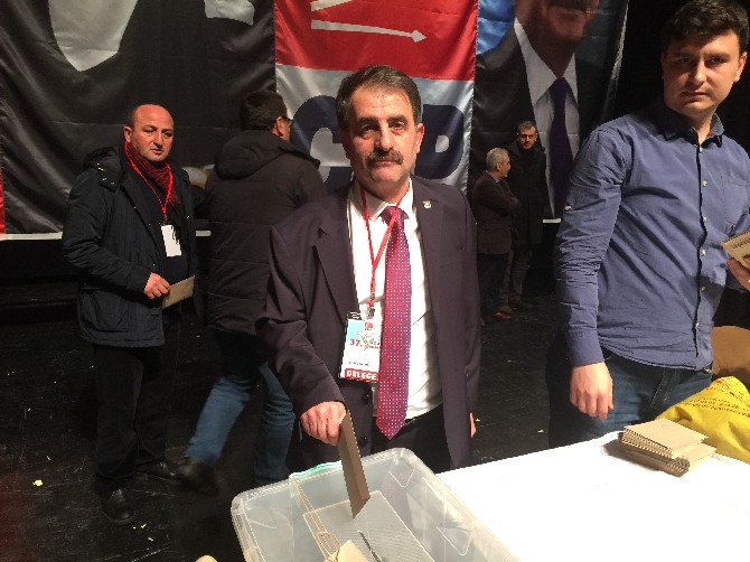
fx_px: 628
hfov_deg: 61.7
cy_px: 281
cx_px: 375
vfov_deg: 48.2
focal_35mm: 29
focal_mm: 4.15
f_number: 2.2
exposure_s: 1/33
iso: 80
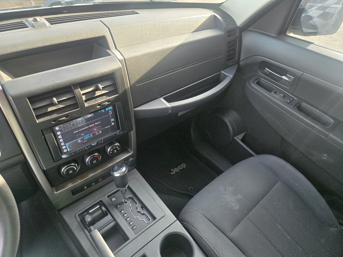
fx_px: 228
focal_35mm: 23
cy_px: 128
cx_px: 172
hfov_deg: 73.9
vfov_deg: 58.9
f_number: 1.8
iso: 125
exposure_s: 1/180
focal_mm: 5.4
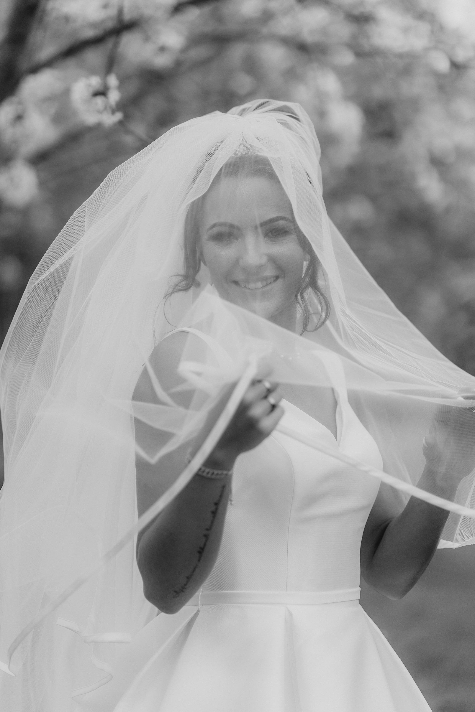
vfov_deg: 23.9
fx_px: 1682
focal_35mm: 85
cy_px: 356
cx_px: 238
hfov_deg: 16.1
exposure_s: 1/2000
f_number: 2
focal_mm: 85
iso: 160
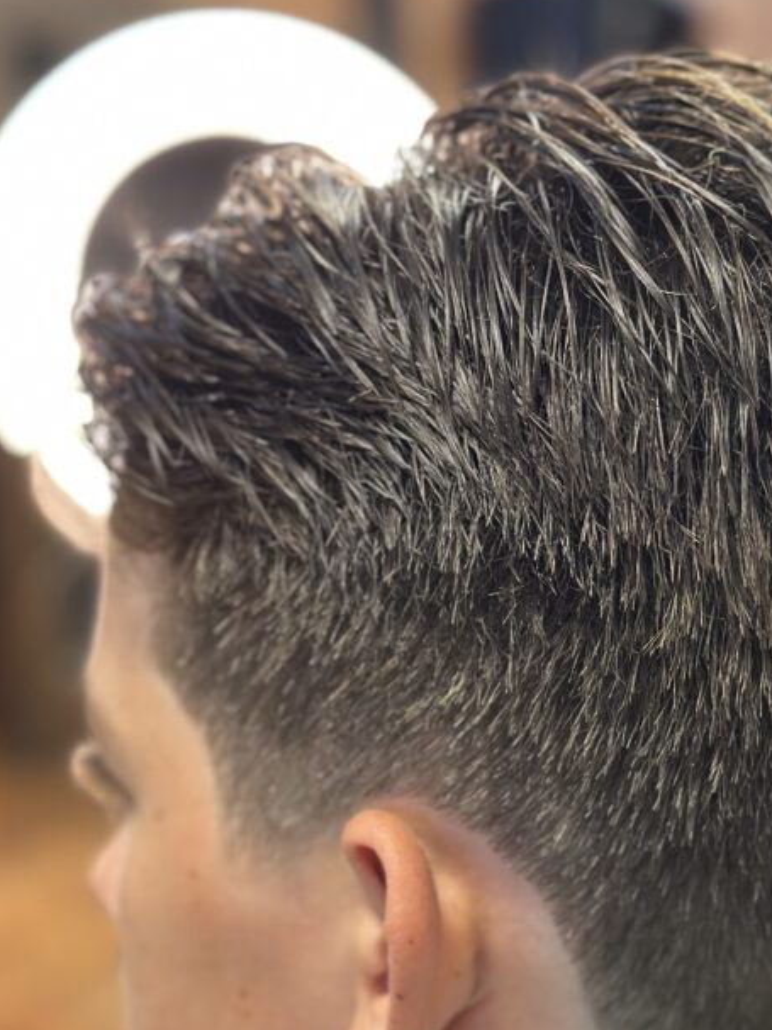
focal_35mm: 81
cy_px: 804
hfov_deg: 18.2
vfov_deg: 23.8
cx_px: 512
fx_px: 2409
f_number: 1.78
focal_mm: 6.86
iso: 250
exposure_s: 1/60
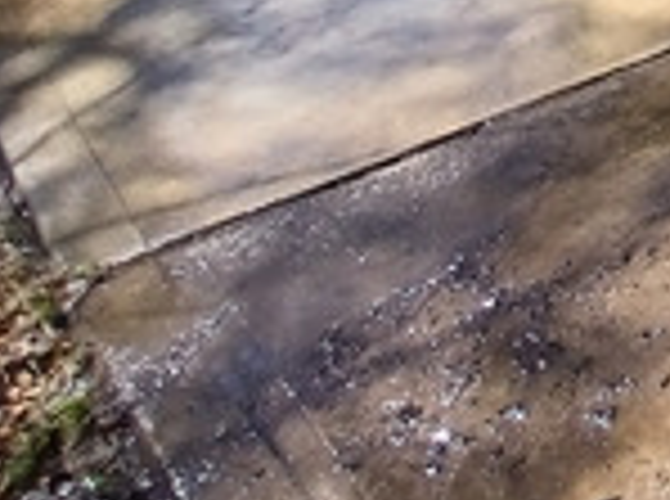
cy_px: -239
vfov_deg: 20.6
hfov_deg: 22.0
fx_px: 1178
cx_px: 1158
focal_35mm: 61
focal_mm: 1.4
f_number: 2.2
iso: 50
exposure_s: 1/441
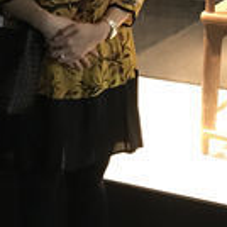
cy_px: -27
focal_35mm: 111
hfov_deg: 15.4
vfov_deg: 15.3
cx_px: 237
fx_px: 824
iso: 80
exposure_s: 1/5
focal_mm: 3.99
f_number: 1.8
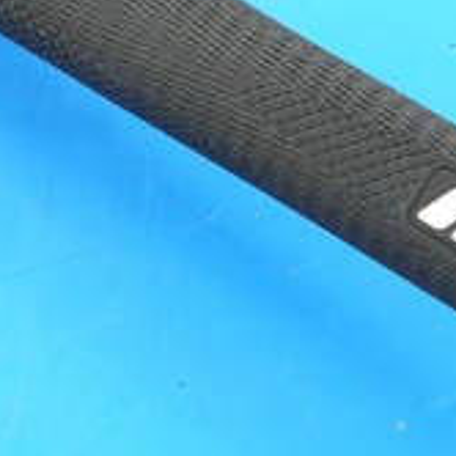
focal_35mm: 157
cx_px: 255
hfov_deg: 11.1
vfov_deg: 11.1
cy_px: 132
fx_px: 2340
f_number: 4.4
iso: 800
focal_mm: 23
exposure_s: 1/125
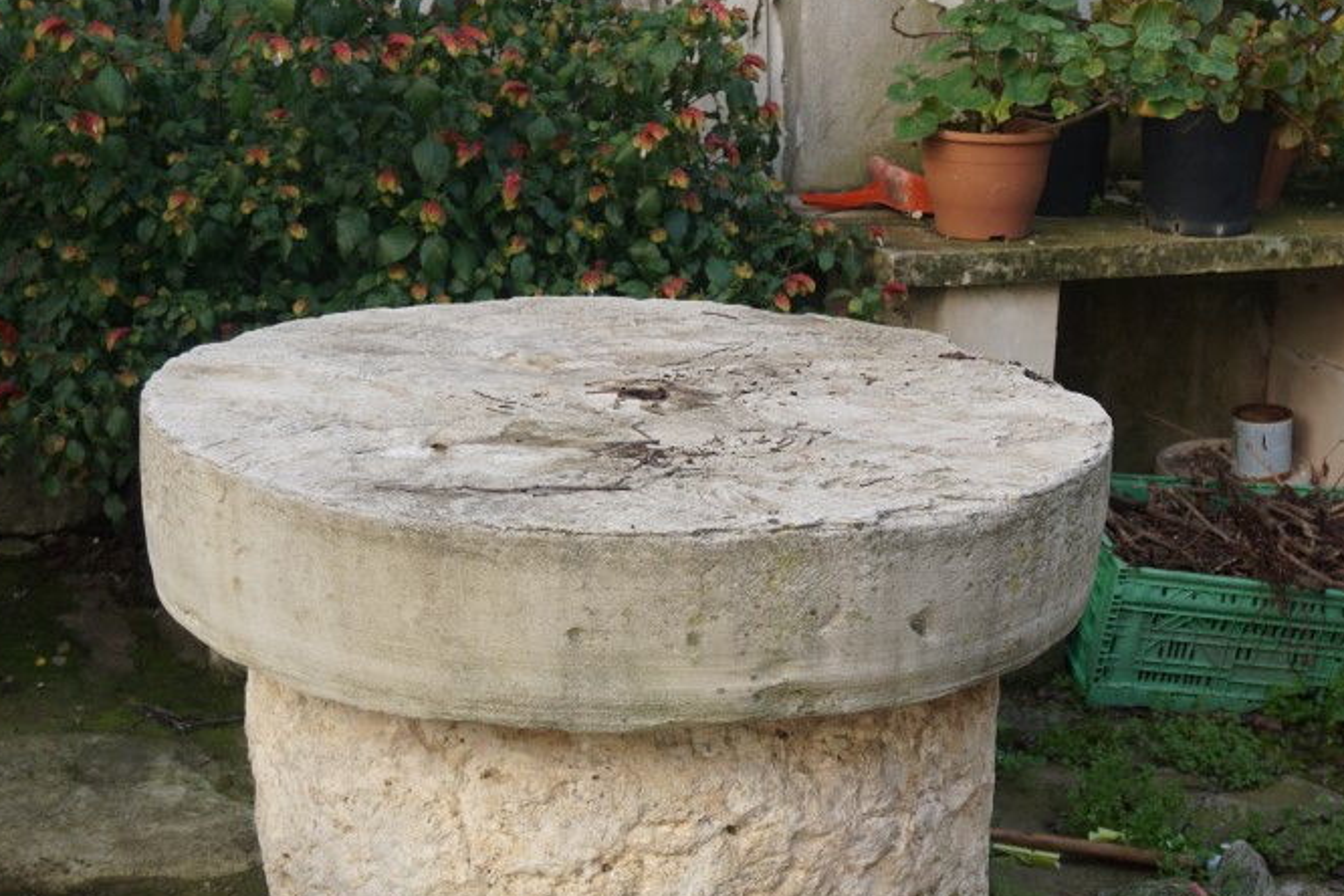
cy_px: 408
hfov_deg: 30.5
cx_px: 1003
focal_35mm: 65
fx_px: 2421
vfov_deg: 21.0
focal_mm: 25
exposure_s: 1/160
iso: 160
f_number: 4.5
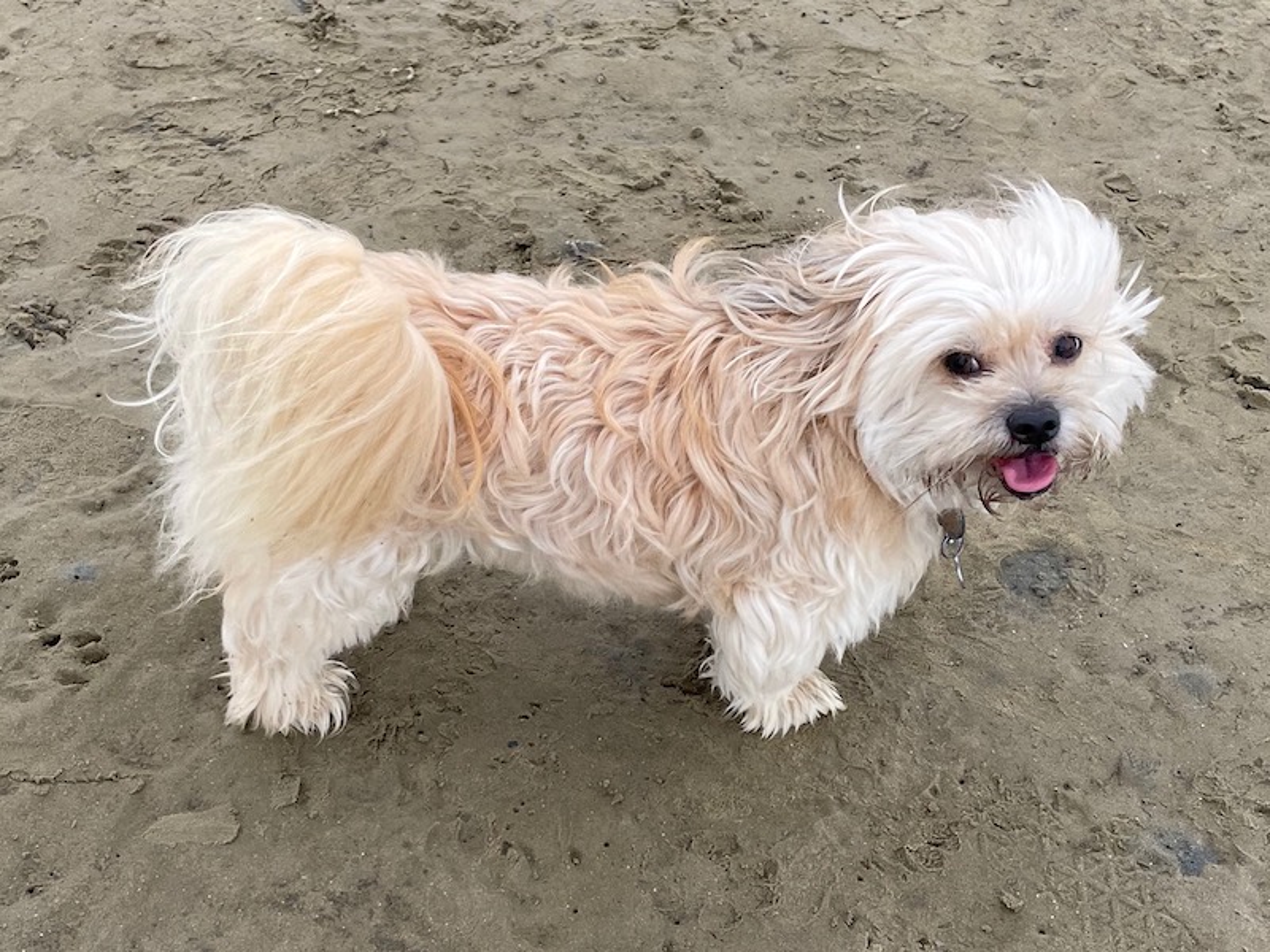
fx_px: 954
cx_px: 635
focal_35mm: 26
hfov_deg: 67.3
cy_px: 476
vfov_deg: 53.1
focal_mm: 4.2
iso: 32
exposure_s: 1/690
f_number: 1.6
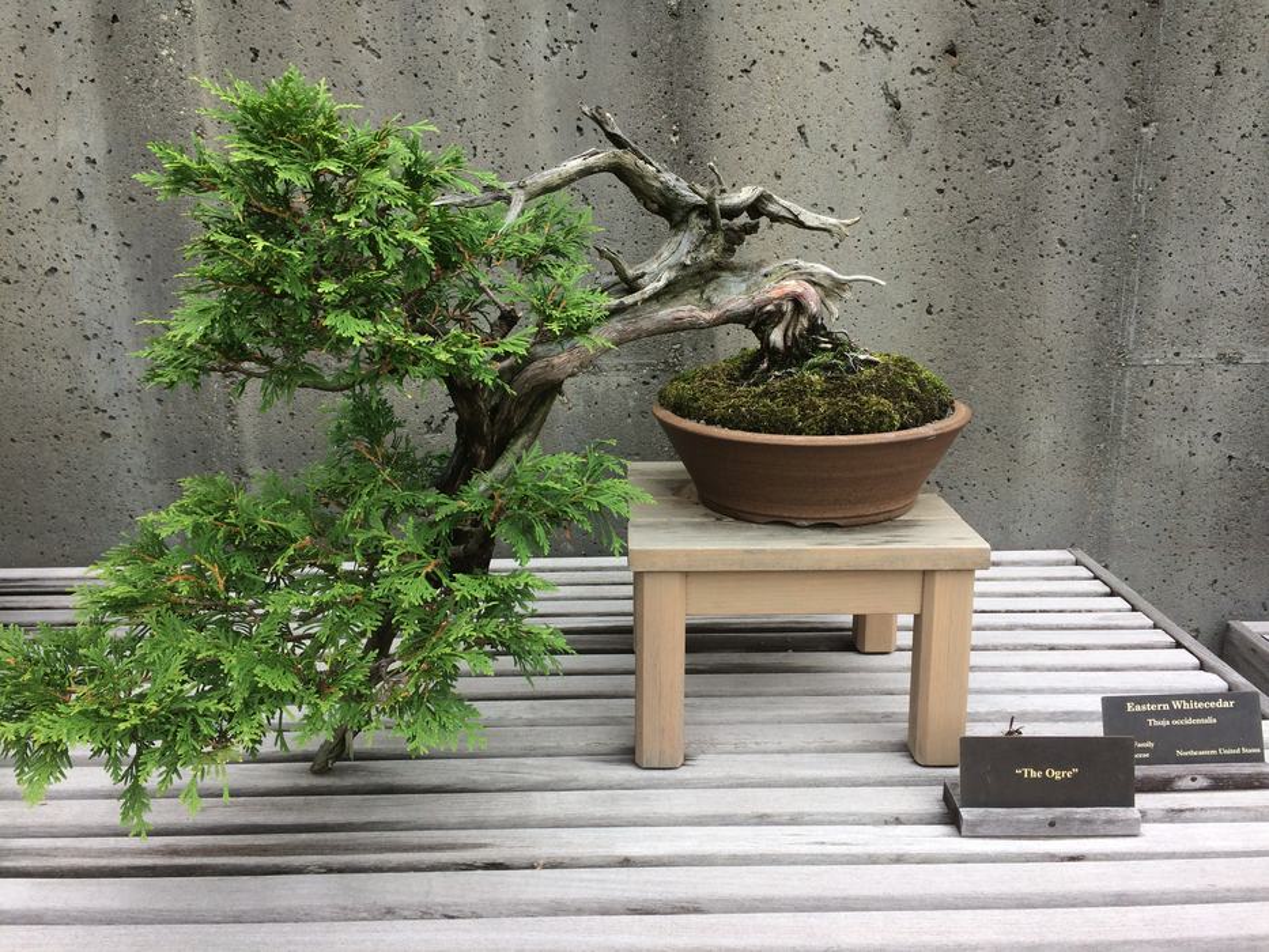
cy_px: 476
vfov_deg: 48.2
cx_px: 634
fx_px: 1063
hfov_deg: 61.7
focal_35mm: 29
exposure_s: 1/208
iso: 32
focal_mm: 4.15
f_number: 2.2
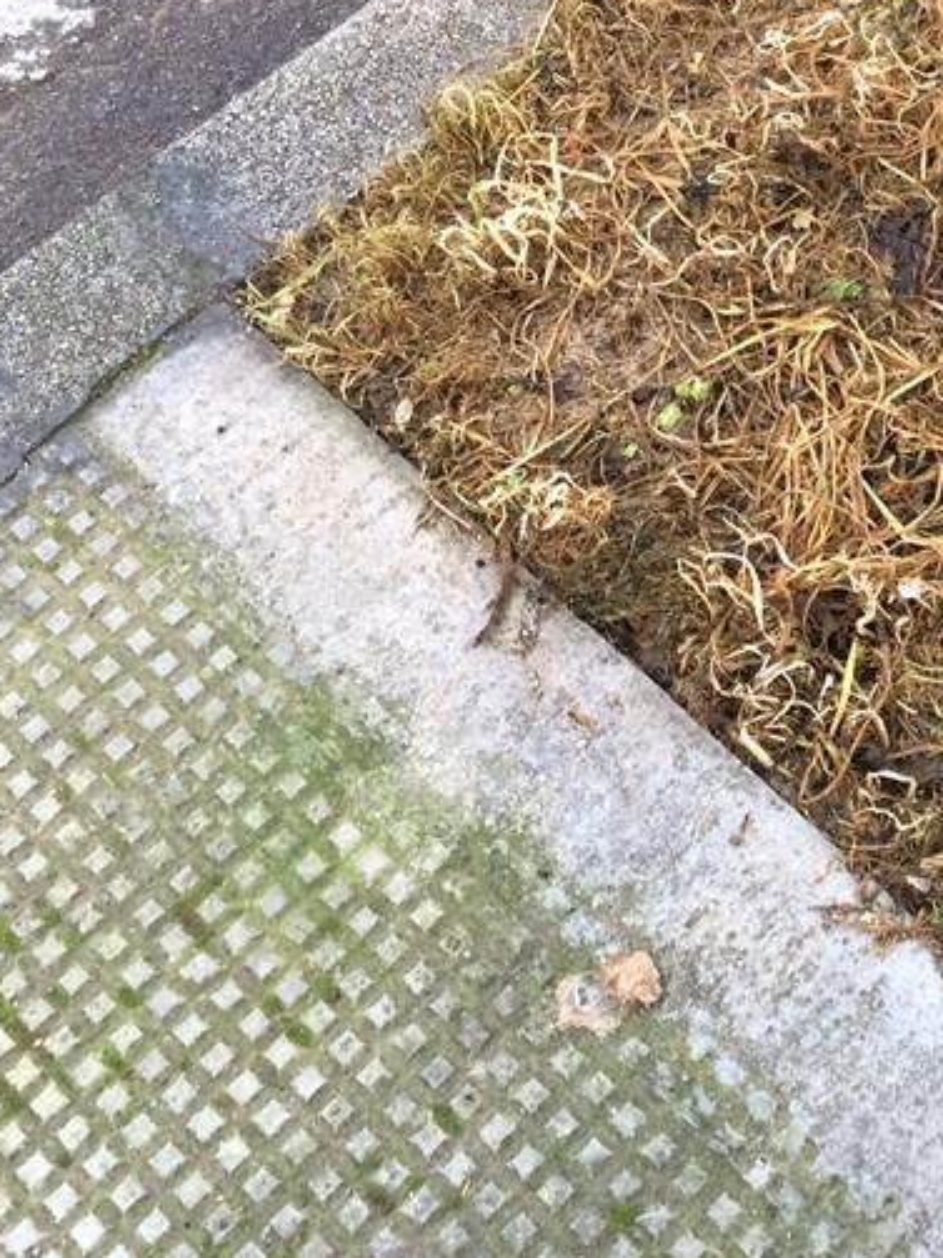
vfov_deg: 32.5
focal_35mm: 59
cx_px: 1223
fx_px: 2144
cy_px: 445
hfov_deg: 22.3
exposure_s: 1/40
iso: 40
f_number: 2.2
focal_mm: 4.15
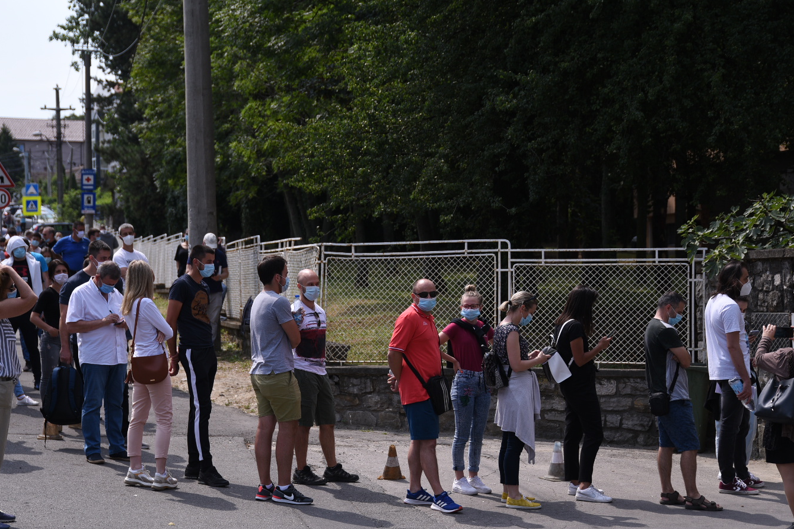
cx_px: 383
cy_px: 283
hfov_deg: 27.0
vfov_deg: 18.2
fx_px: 1654
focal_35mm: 75
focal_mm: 62
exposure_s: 1/1250
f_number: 4
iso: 160
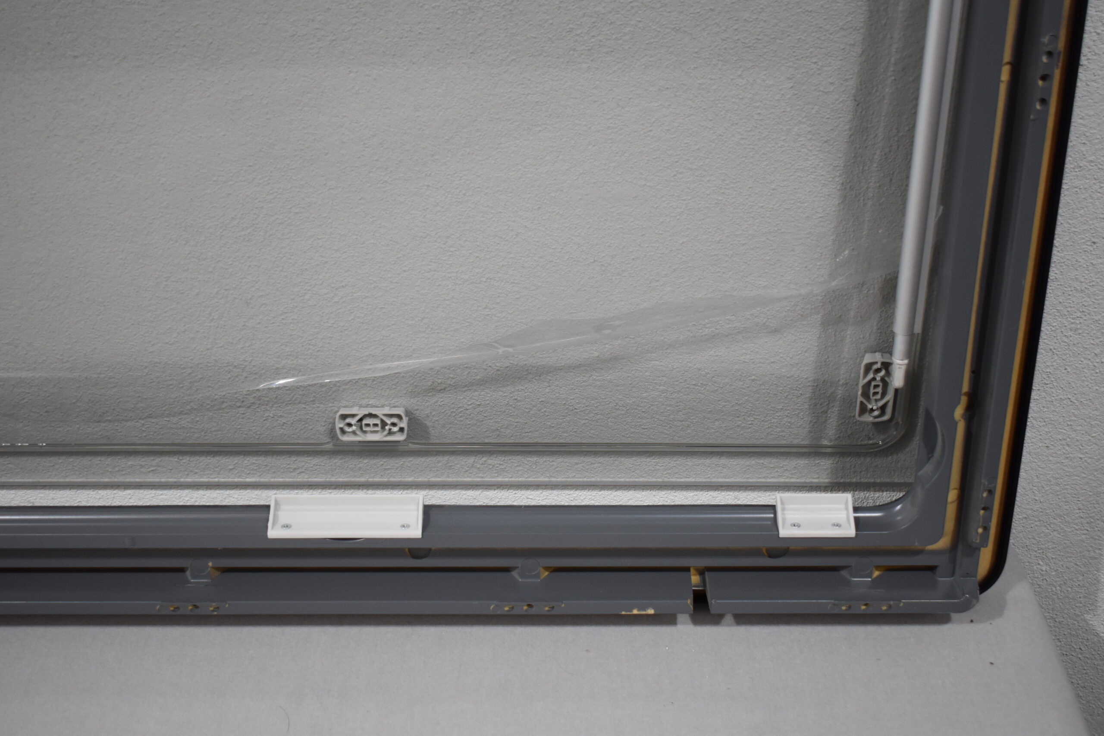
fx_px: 1426
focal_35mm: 46
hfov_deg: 42.3
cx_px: 552
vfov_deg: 28.9
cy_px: 368
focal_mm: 31
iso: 800
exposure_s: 1/250
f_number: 4.2
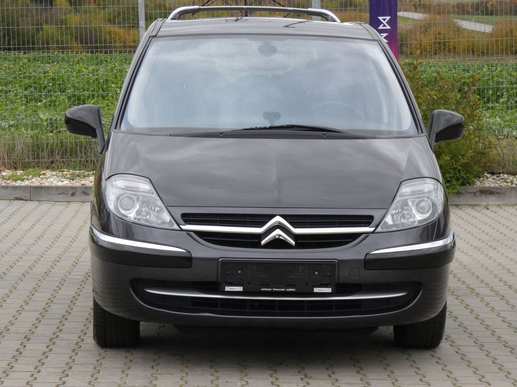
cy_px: 194
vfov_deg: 12.7
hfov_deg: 16.8
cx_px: 258
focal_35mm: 117
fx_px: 1747
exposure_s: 1/80
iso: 200
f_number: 5.6
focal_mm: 21
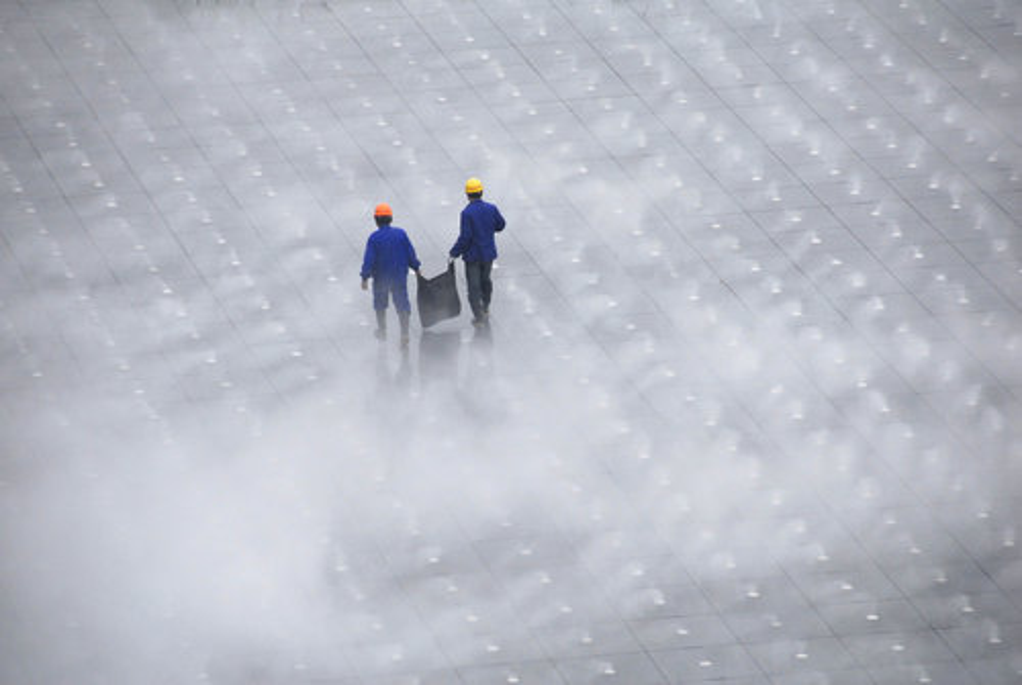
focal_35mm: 255
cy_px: 342
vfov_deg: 5.4
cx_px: 511
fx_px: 7250
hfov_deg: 8.1
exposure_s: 1/2000
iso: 640
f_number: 5.6
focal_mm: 170
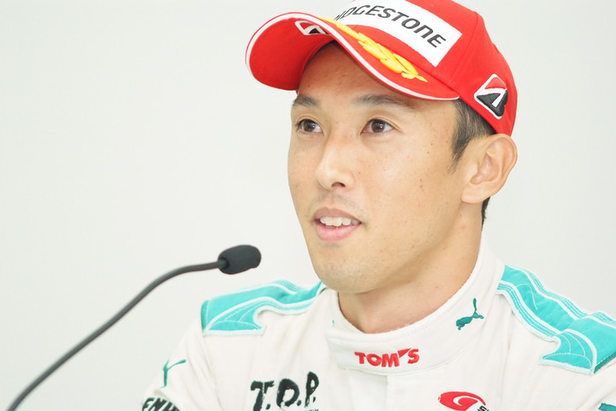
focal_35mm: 270
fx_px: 4620
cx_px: 308
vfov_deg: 5.1
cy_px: 206
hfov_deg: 7.6
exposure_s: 1/125
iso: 800
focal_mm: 180
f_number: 2.8
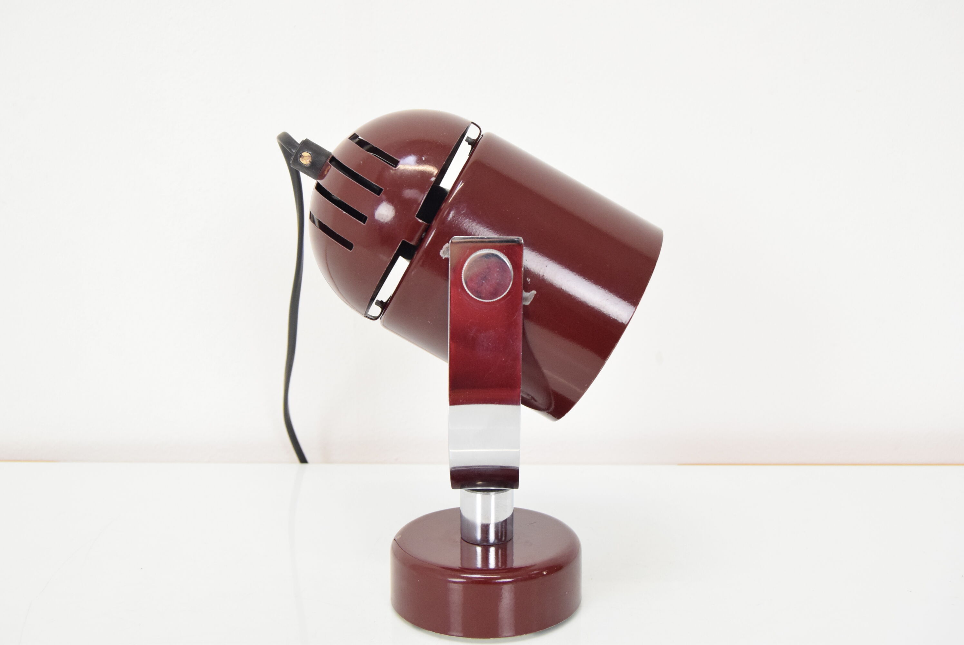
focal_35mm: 42
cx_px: 482
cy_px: 322
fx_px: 1126
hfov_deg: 46.4
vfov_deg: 31.9
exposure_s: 1/160
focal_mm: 28
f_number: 6.3
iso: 1600
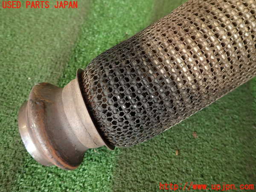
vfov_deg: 54.9
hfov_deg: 69.4
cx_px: 128
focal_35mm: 25
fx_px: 185
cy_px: 96
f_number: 2
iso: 200
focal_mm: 4.5
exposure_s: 1/60
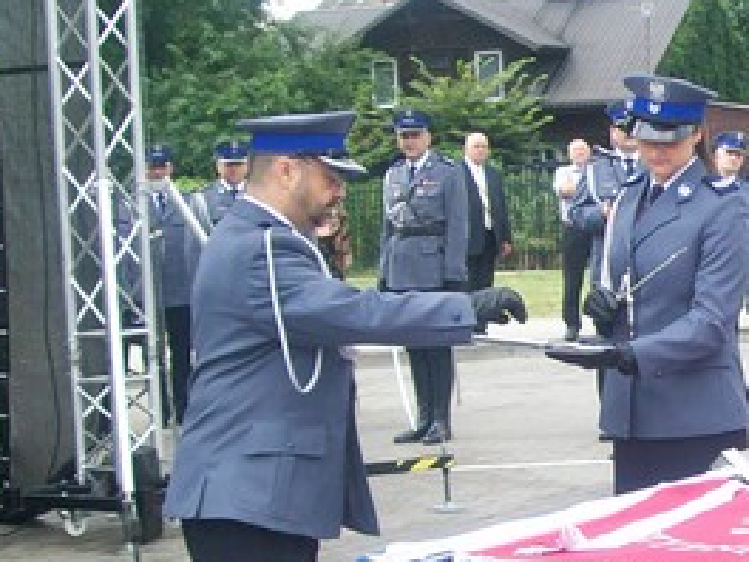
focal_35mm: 109
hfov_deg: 17.4
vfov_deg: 13.5
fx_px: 2358
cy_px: 420
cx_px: 820
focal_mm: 7.6
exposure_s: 1/200
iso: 64
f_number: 3
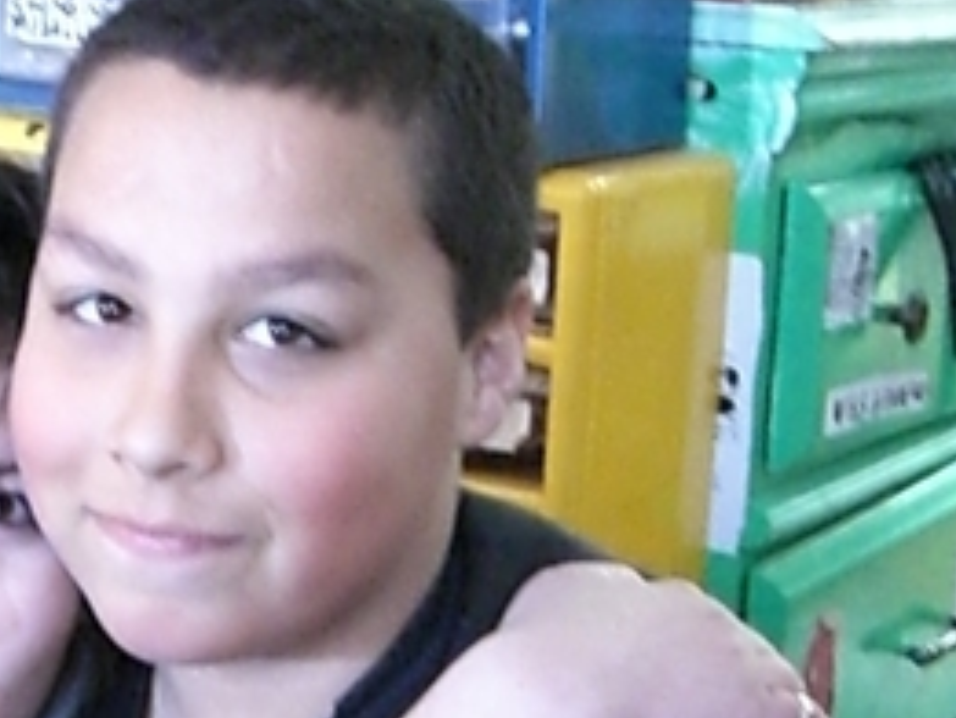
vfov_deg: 14.5
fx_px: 2818
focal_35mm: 102
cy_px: 522
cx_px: 48
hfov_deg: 18.8
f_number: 2.7
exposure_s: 1/15
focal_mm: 6.2
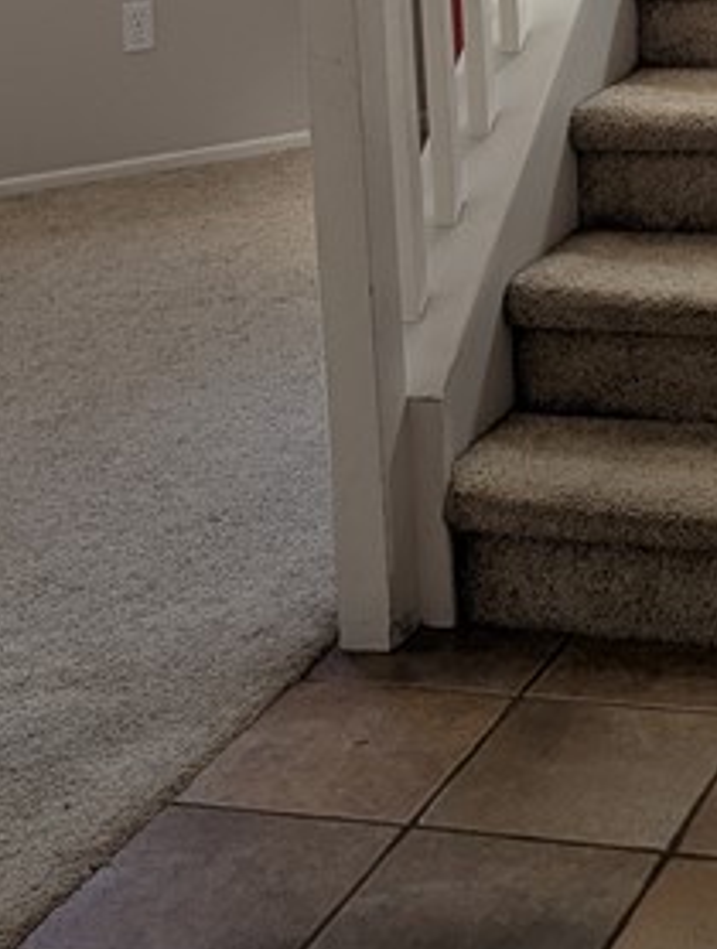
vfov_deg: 20.1
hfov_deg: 15.9
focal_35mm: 88
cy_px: -336
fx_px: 2419
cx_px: 971
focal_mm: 6.81
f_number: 1.85
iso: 40
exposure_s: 1/120
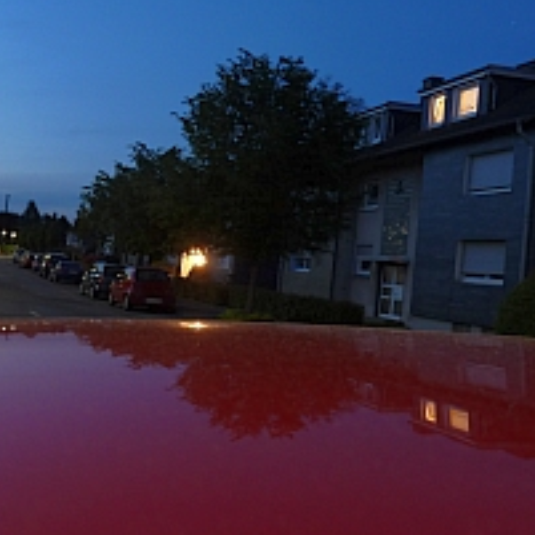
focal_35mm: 44
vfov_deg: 38.2
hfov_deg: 37.6
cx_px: 152
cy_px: 218
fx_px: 769
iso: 80
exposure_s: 4
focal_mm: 4.1
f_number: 3.3
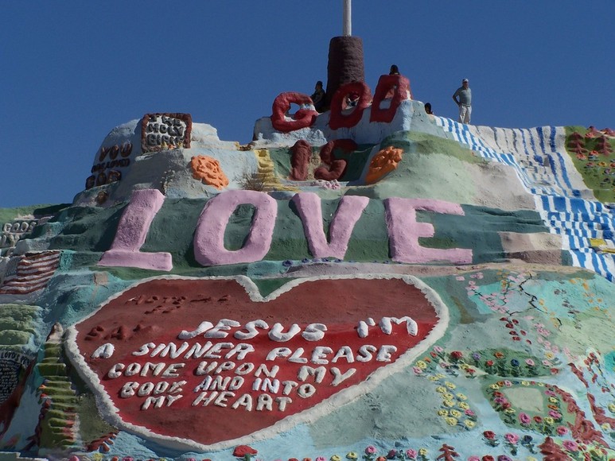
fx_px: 2079
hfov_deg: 16.8
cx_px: 308
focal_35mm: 117
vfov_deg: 12.7
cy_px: 230
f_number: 6.3
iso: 80
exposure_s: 1/750
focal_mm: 19.4
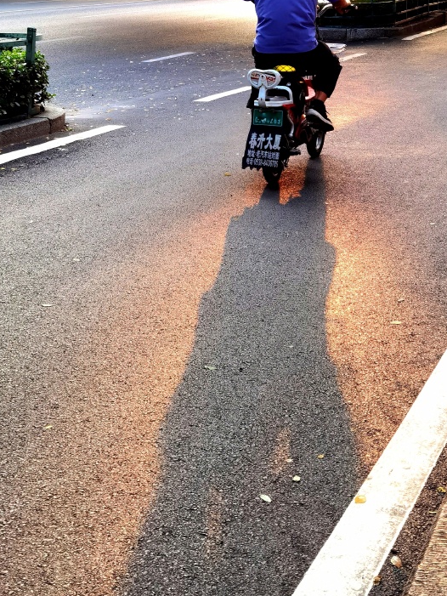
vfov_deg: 25.0
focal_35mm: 77
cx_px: 200
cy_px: 132
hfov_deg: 19.1
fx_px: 1325
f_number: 1.9
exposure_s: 1/553
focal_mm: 6.71
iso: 160
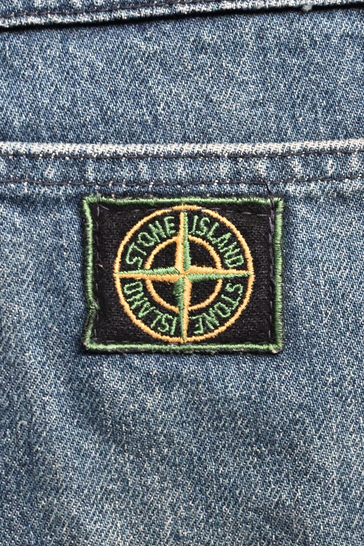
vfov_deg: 47.2
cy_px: 273
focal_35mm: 41
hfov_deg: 32.4
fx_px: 626
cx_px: 182
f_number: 5
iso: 2000
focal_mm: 27.5
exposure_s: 1/13
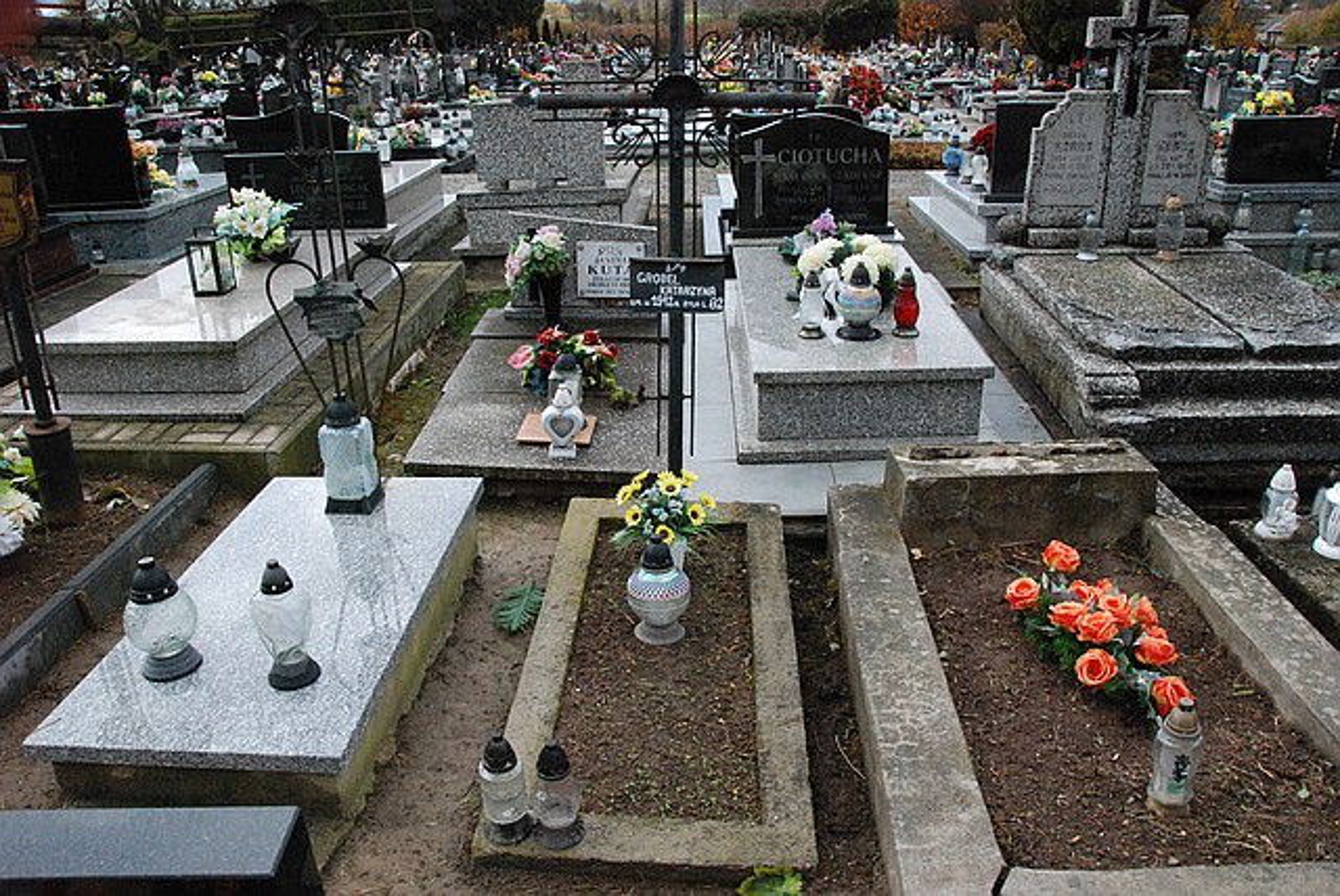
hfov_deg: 67.3
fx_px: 1006
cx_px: 670
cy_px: 448
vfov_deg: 48.0
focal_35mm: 27
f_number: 11
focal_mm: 18
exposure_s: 1/500
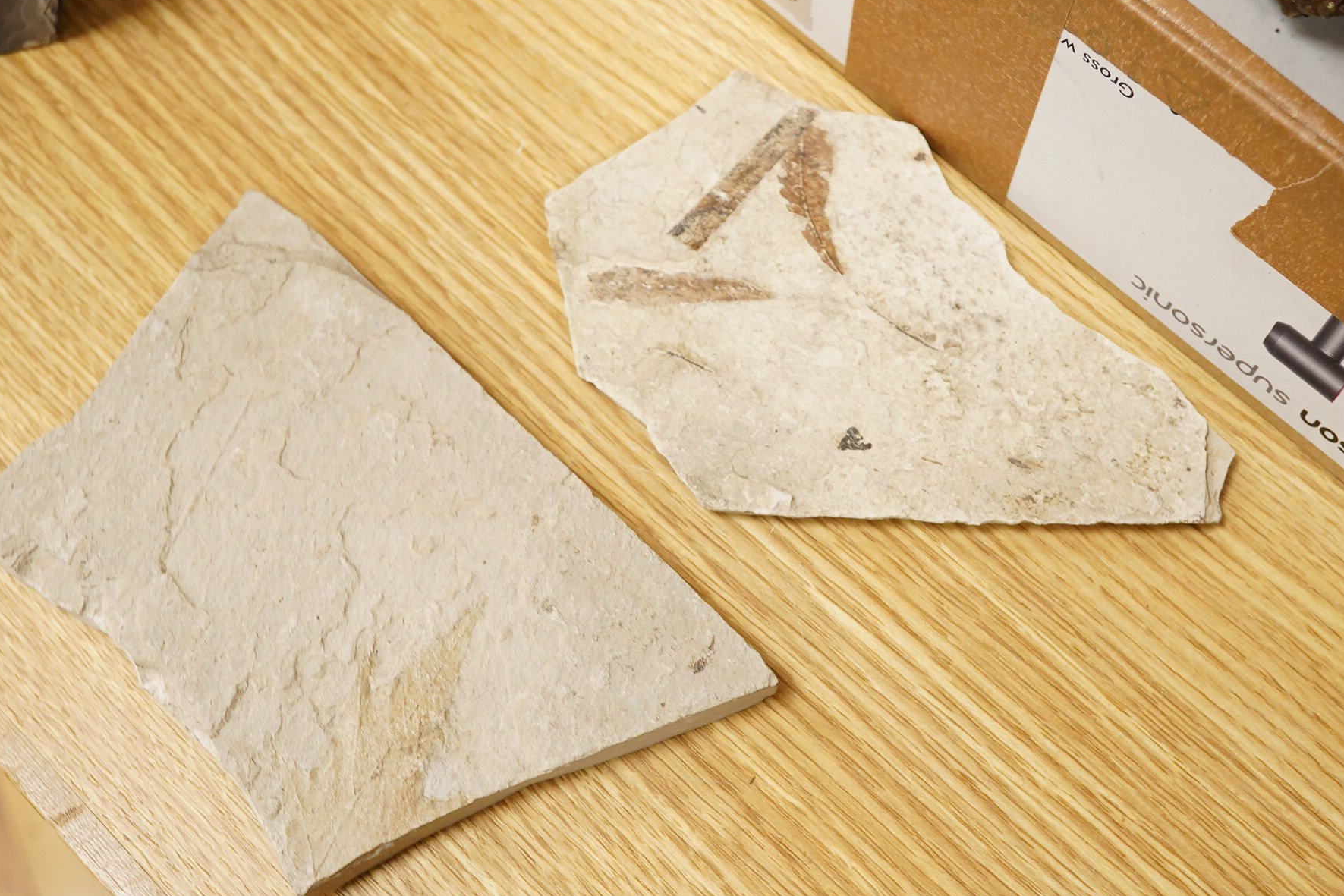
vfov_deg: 27.0
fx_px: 1867
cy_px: 480
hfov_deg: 39.6
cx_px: 665
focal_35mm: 50
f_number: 9
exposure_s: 1/125
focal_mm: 30
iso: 2500
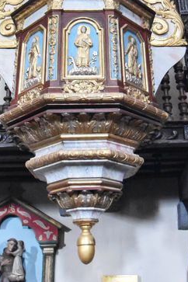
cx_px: 104
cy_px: 40
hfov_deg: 24.6
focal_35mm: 55
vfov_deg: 34.7
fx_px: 431
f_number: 4.2
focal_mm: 19
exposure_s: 1/60
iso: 12800
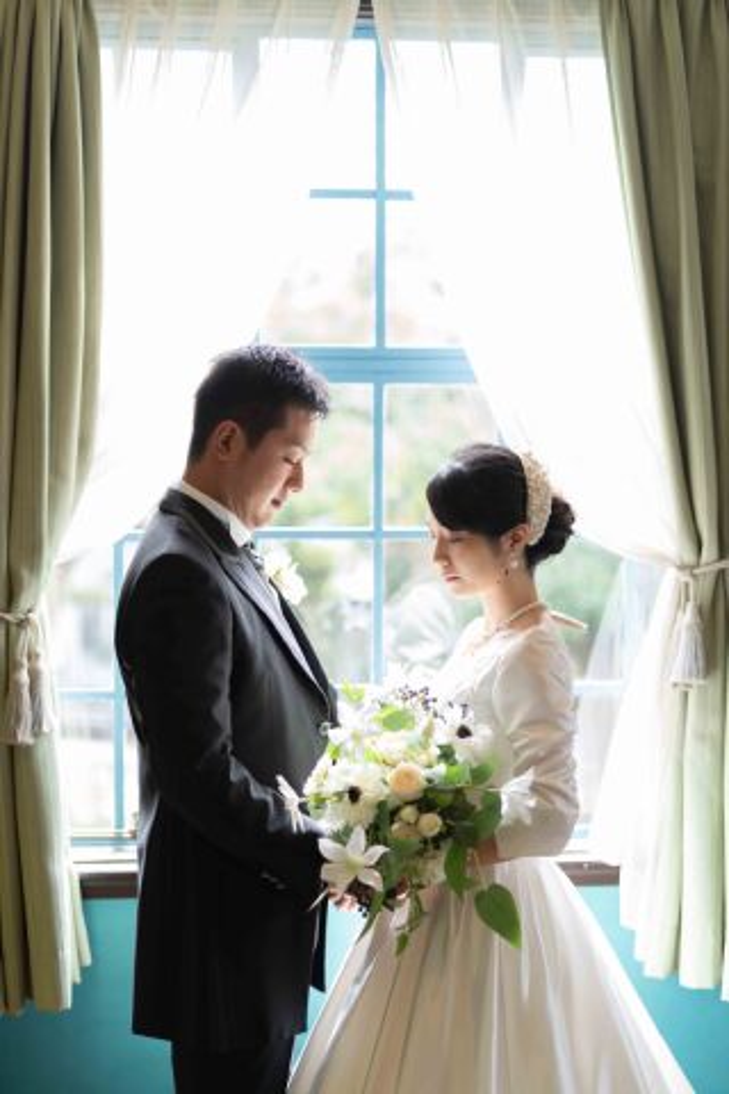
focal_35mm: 50
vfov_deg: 39.6
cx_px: 364
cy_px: 547
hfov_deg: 27.0
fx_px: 1519
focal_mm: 50
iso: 100
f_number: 1.4
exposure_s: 1/100
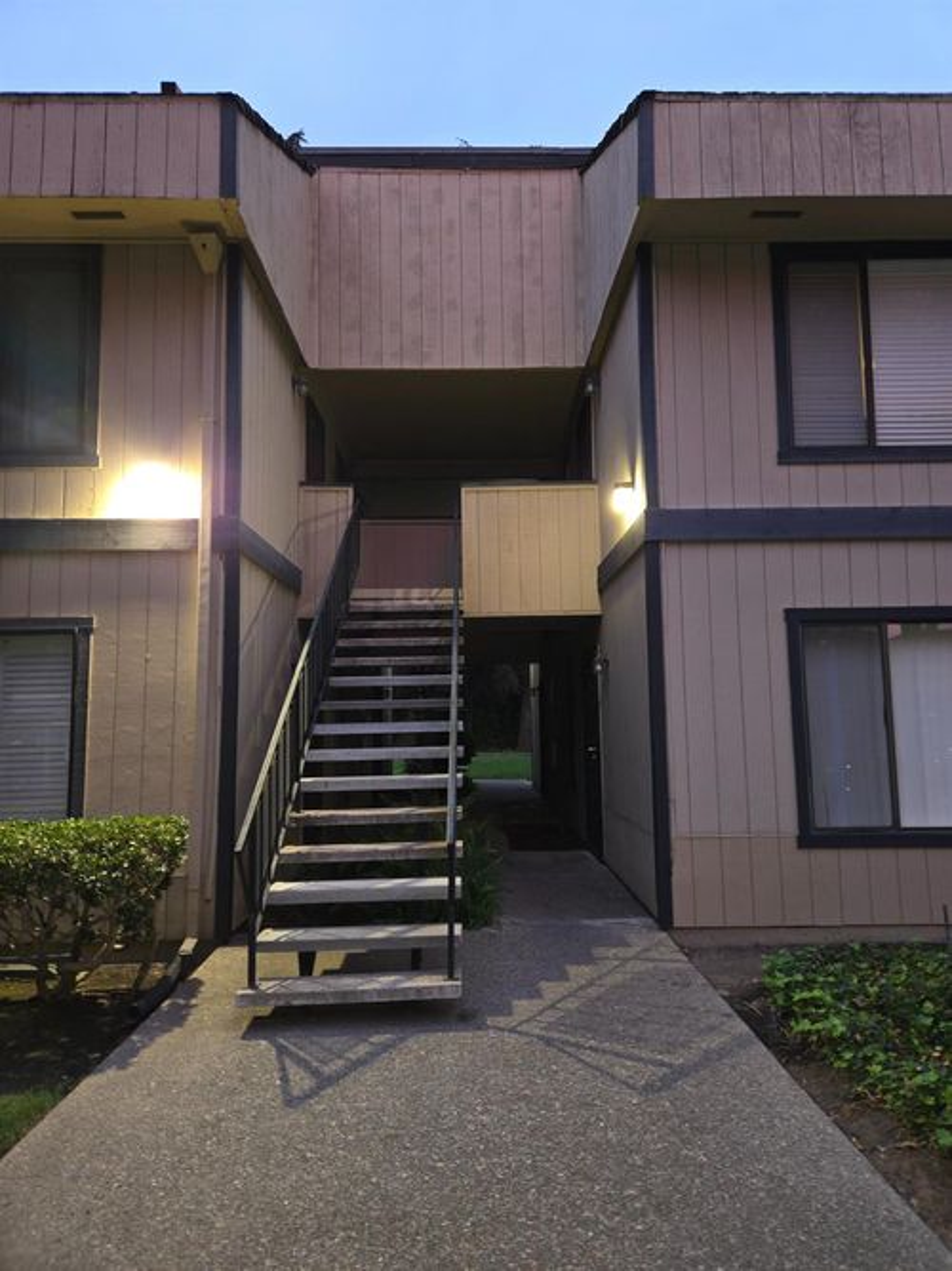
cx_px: 476
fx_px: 844
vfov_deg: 73.9
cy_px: 636
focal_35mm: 23
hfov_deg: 58.9
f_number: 1.8
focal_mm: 5.4
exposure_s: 1/12
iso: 125
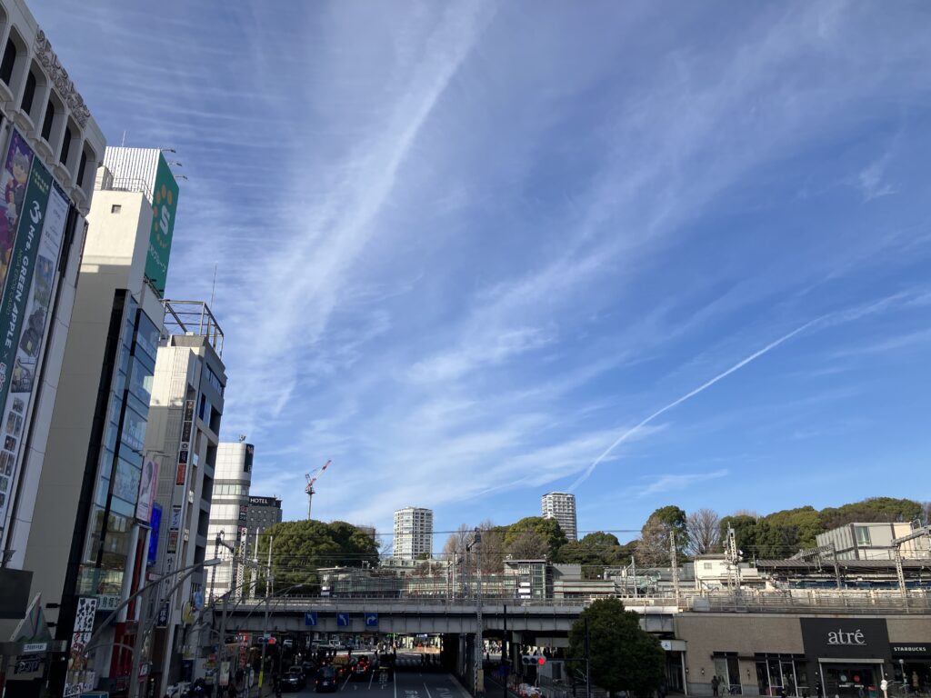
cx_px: 466
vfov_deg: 49.7
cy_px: 349
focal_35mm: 28
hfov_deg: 63.4
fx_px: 753
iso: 32
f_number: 1.8
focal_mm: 3.99
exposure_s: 1/2433
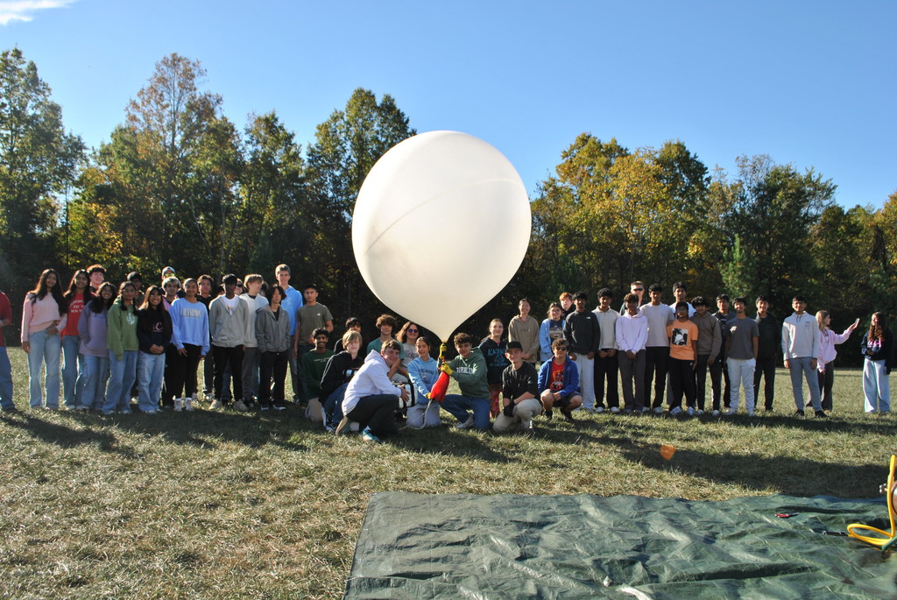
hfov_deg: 61.9
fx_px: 748
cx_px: 448
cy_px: 300
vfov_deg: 43.7
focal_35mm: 30
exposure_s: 1/200
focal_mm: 20
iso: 100
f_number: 9
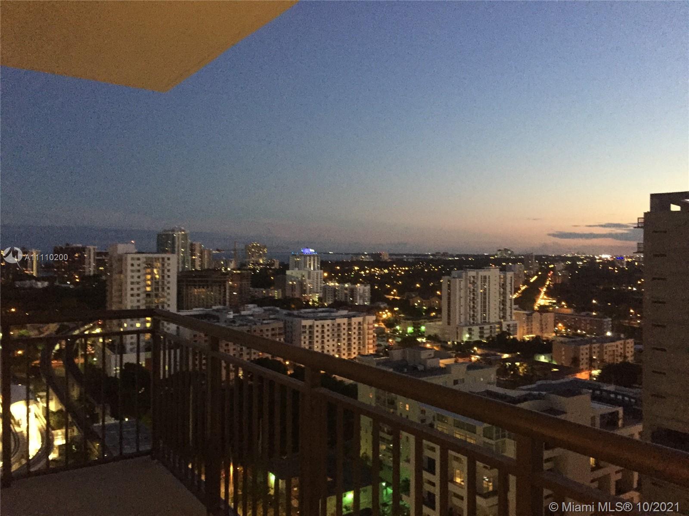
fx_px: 577
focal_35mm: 29
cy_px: 258
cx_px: 344
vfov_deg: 48.2
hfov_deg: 61.7
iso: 400
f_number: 2.2
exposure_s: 1/15
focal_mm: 4.15
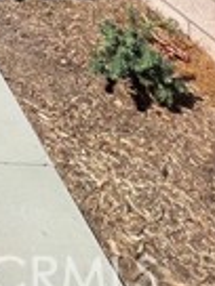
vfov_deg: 16.2
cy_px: -368
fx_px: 505
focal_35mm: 61
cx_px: -232
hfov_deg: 16.8
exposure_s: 1/1531
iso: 32
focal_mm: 1.57
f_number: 1.8
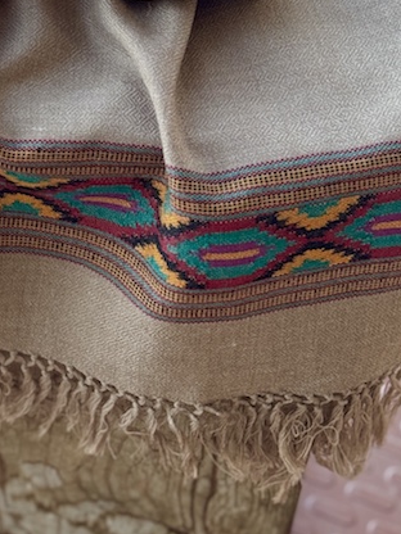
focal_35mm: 115
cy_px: 31
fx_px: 1776
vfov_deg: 16.8
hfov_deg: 12.7
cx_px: -37
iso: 80
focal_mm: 6.76
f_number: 1.78
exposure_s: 1/121
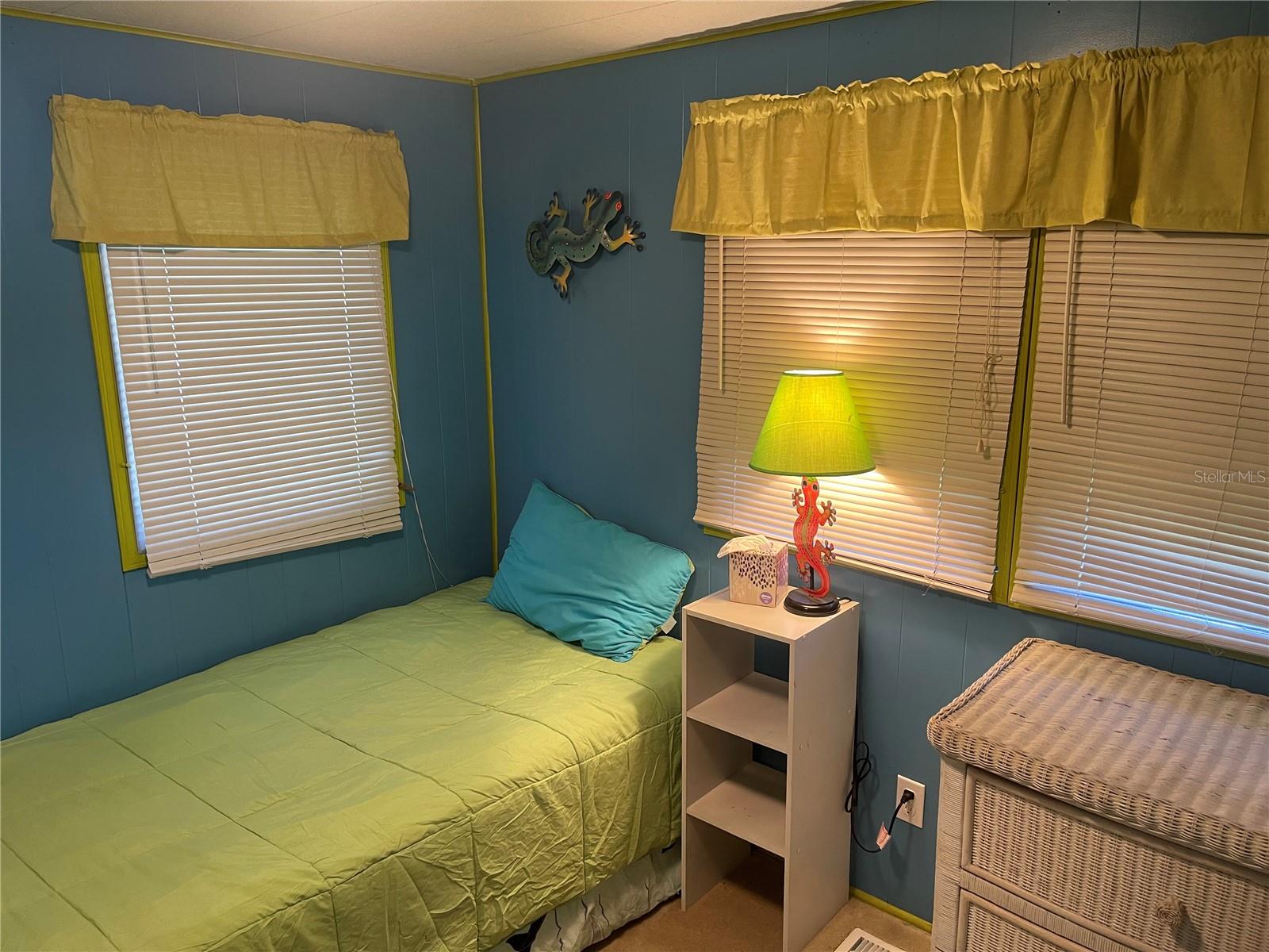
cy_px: 476
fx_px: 916
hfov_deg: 69.4
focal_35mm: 25
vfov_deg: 54.9
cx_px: 634
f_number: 1.6
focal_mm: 5.1
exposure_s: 1/60
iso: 160
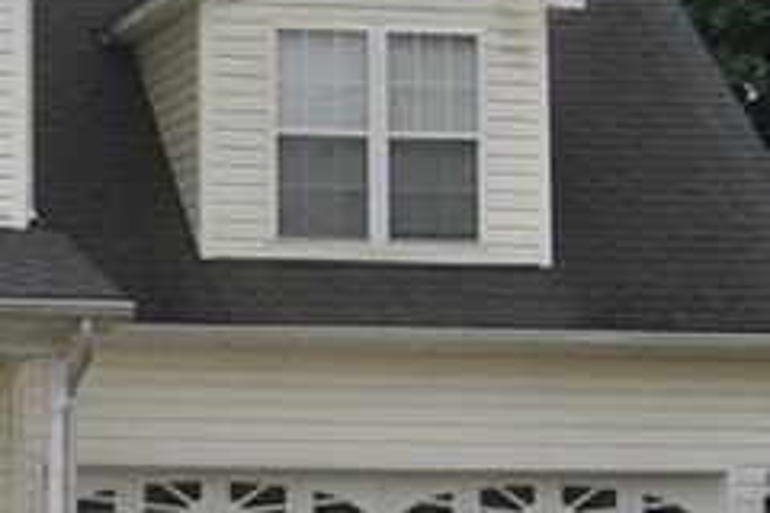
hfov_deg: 13.8
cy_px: 228
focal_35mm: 141
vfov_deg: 9.7
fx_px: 3016
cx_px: -308
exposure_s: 1/160
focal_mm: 22
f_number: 6.3
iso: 100
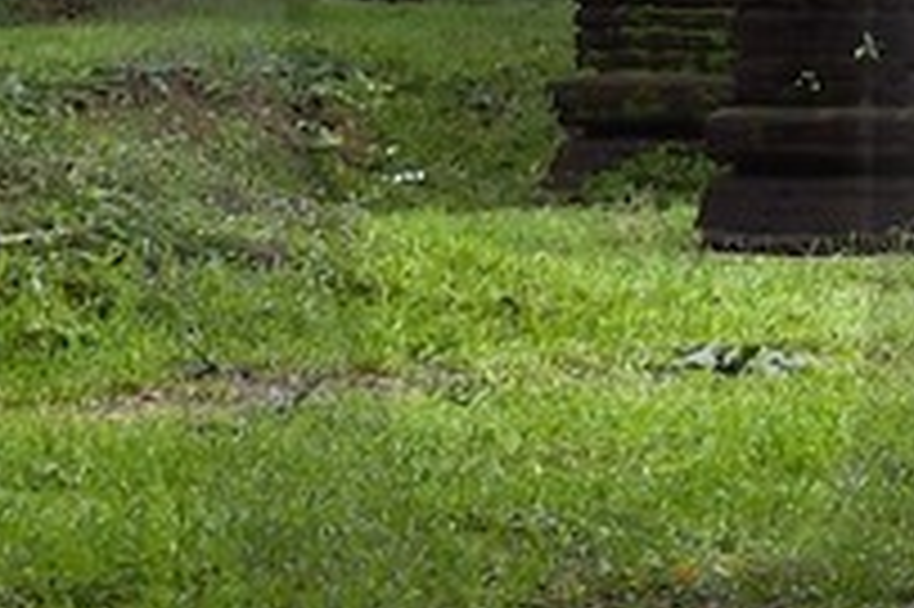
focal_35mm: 394
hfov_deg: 5.1
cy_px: -131
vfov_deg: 3.5
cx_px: 1936
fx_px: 9995
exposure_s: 1/60
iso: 1600
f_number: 6.3
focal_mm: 50
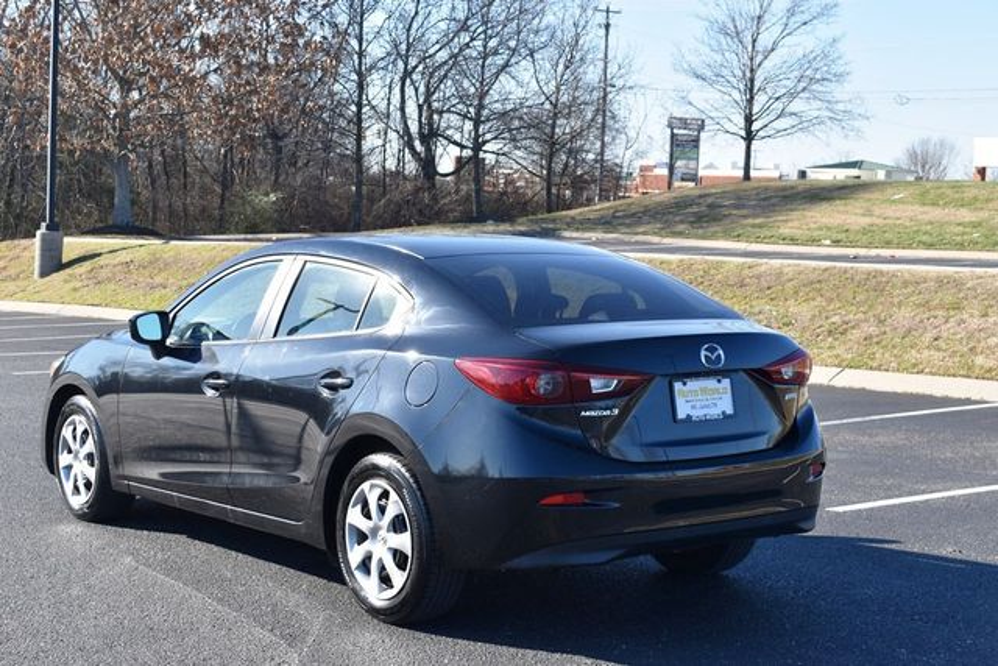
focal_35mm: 60
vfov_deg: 22.6
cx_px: 499
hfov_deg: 33.4
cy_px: 333
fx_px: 1664
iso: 160
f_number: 8
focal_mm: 40
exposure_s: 1/250
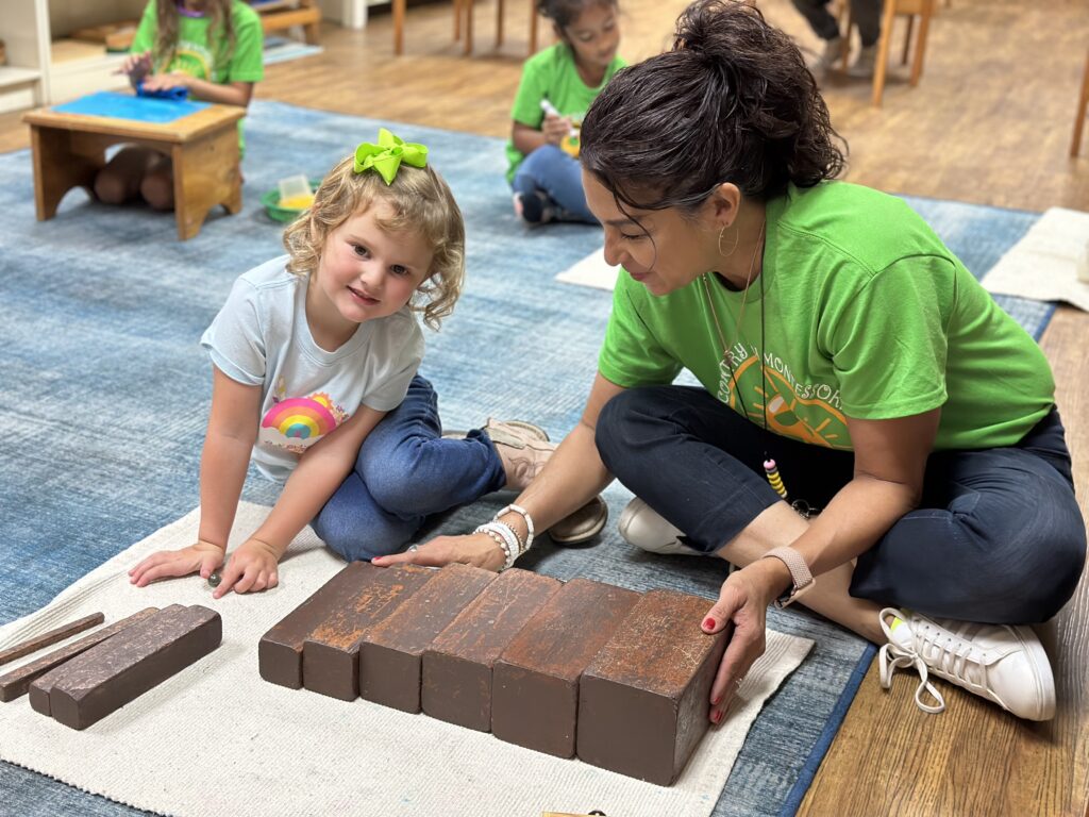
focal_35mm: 48
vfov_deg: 30.3
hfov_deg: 39.7
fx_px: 1510
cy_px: 408
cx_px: 544
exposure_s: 1/60
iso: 320
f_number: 1.78
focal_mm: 6.86
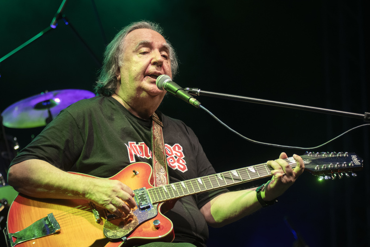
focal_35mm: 120
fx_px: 1233
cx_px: 185
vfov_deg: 11.4
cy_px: 124
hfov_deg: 17.1
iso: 1000
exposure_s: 1/250
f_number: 2.8
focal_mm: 80
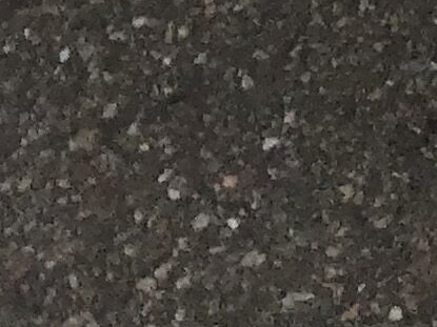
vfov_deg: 5.5
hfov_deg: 6.7
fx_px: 3079
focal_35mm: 244
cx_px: 1617
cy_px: -814
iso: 25
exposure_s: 1/488
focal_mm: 3.3
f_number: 2.4
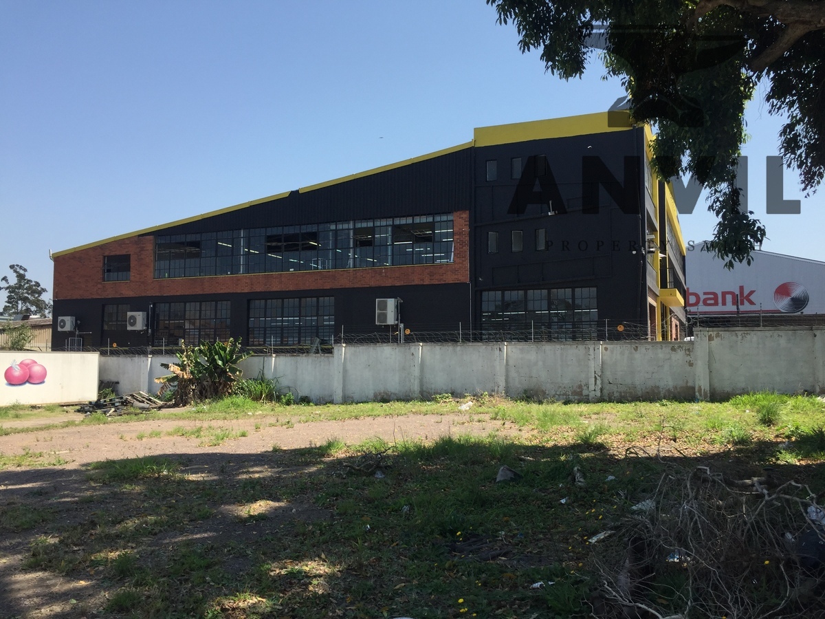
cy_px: 310
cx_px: 412
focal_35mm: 29
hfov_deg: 61.7
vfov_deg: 48.2
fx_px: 691
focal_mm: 4.15
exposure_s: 1/1364
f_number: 2.2
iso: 32
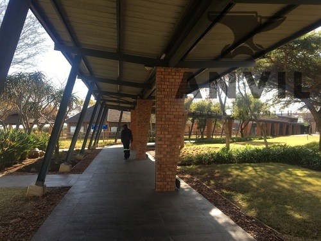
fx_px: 269
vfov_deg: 48.2
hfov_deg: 61.7
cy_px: 120
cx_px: 160
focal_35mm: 29
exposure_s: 1/295
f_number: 2.2
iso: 25
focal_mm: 4.15
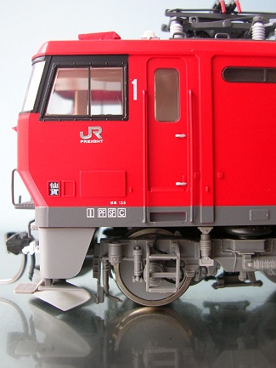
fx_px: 425
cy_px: 178
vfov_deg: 46.8
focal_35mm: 40
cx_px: 127
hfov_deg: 36.0
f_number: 2.8
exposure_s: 1/45.4
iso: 50
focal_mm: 5.8
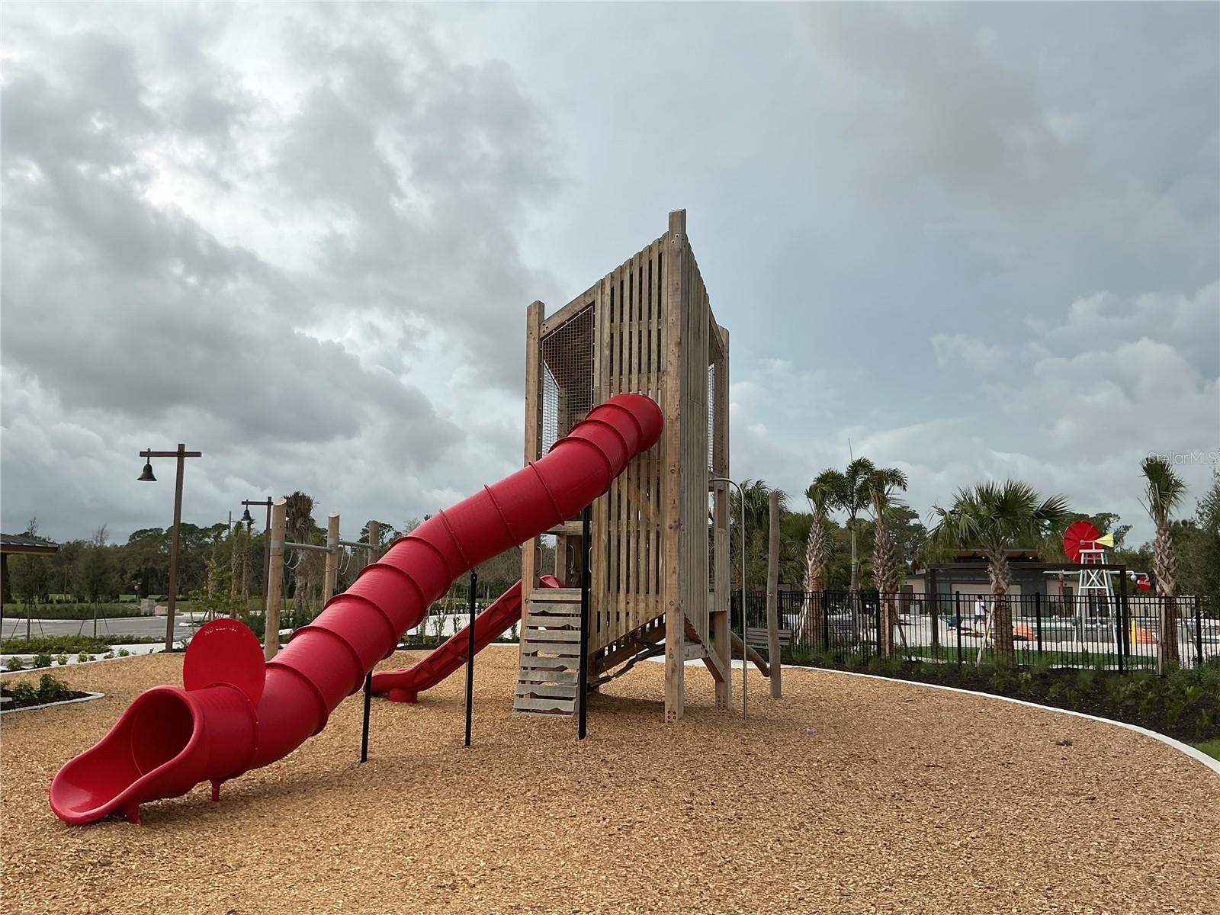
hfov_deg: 61.7
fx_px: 1022
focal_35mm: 29
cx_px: 610
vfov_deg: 48.2
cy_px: 458
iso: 25
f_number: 1.8
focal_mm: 3
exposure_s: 1/1412
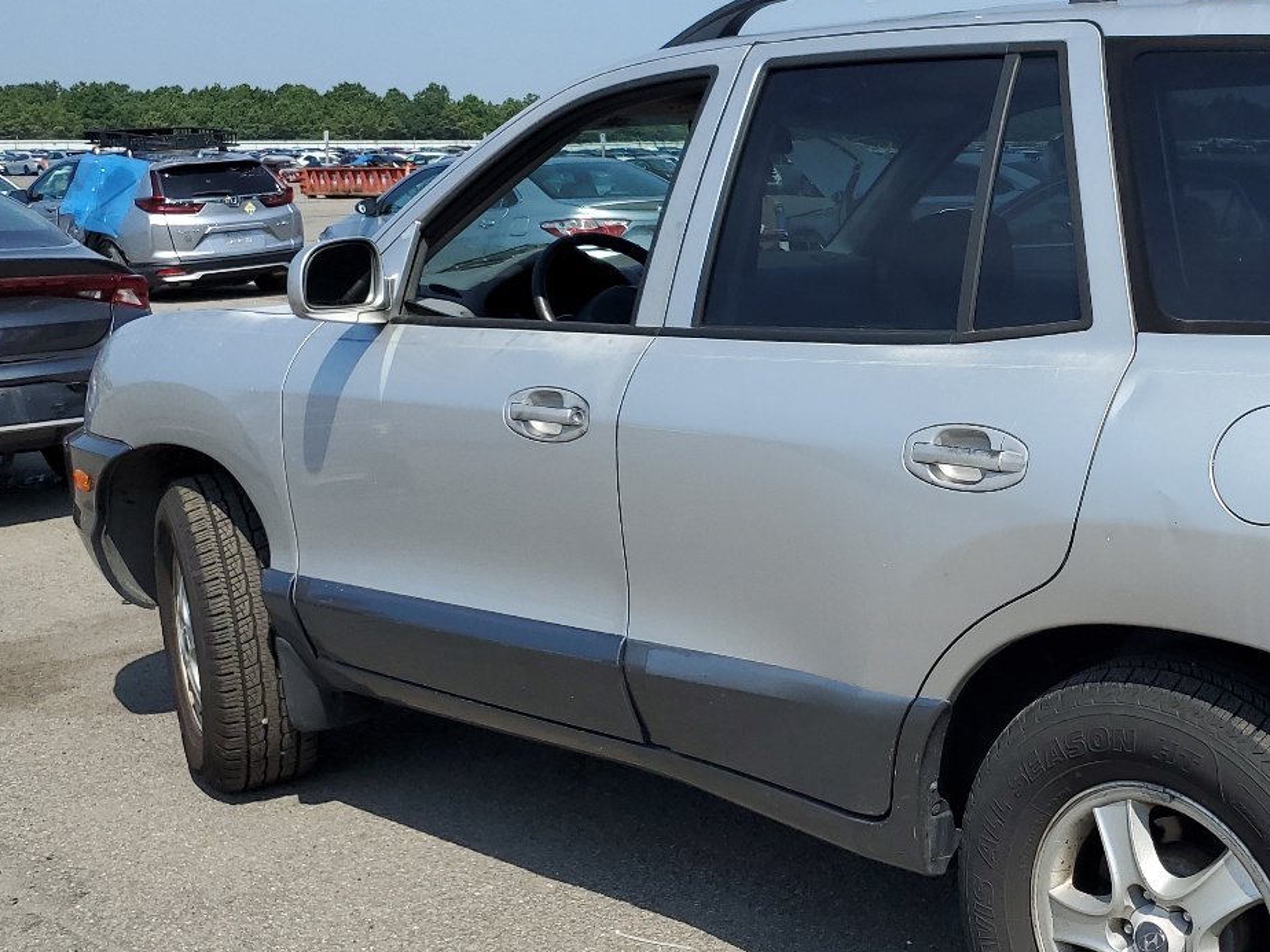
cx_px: 1082
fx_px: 1651
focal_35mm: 45
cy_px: 462
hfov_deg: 39.7
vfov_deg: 32.2
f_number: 1.5
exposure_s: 1/3333
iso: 50
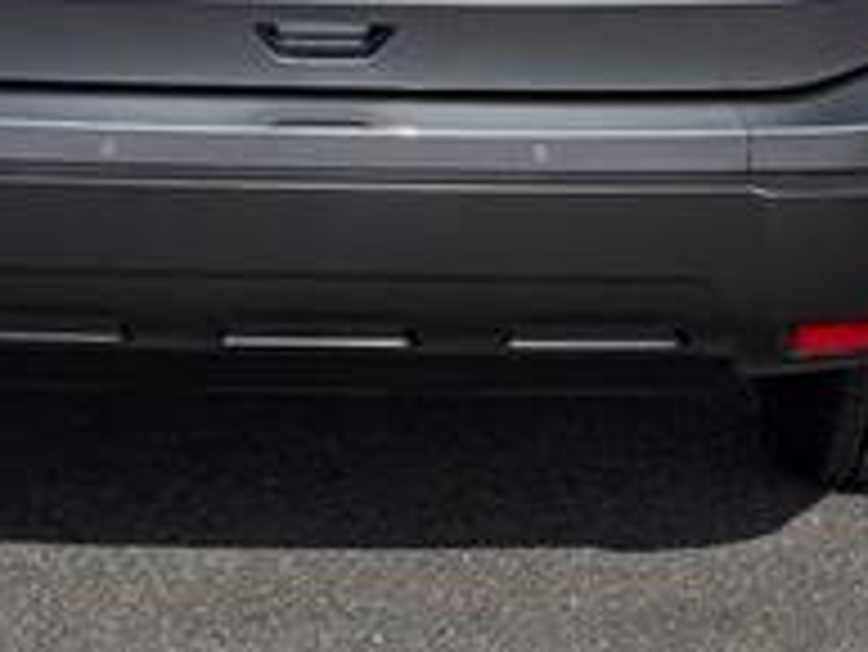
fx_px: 3212
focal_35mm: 128
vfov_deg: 11.3
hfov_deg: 15.3
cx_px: 261
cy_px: -193
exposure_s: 1/2500
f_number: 1.68
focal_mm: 6.9
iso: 20
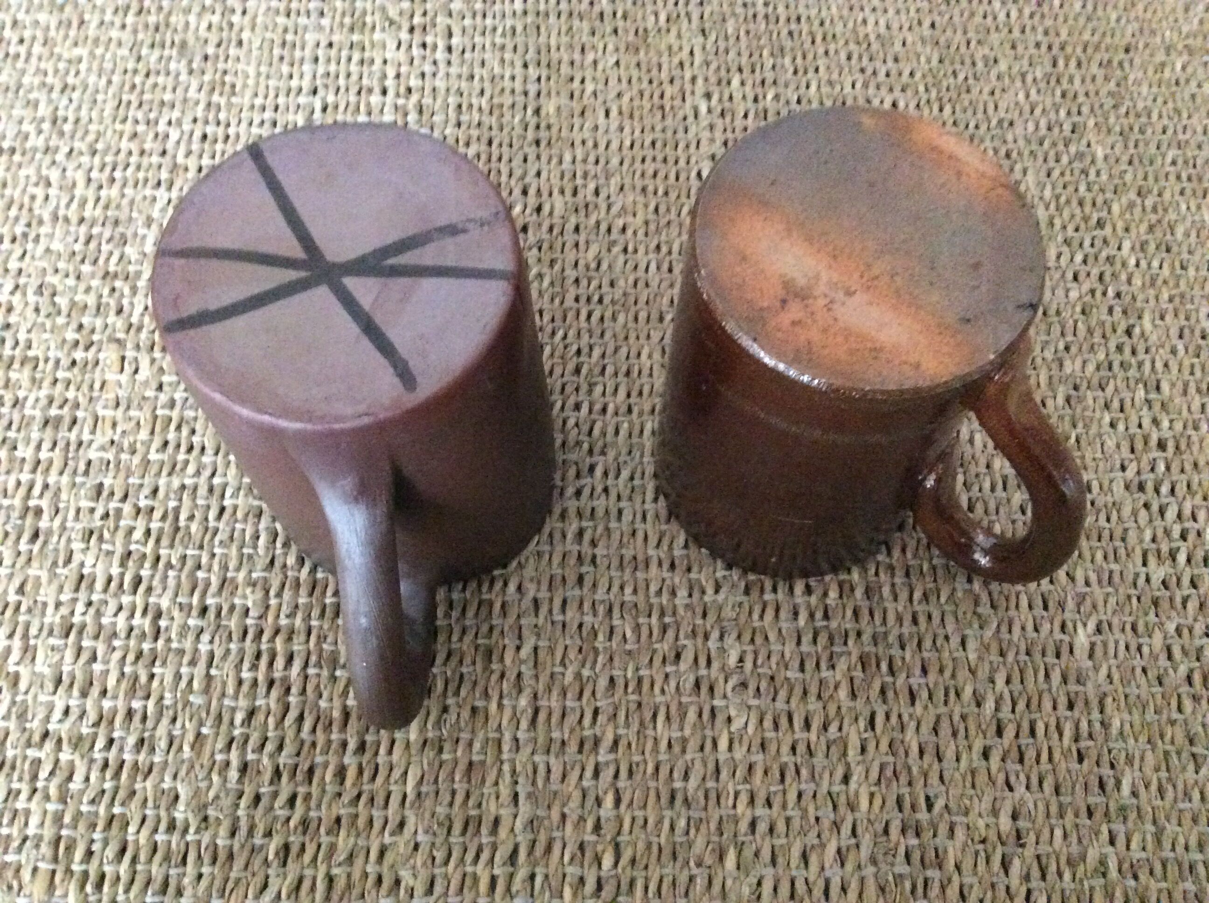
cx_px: 604
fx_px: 1116
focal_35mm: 32
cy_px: 452
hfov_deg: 56.9
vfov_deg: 44.1
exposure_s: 1/17
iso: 640
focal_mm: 3.3
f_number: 2.4
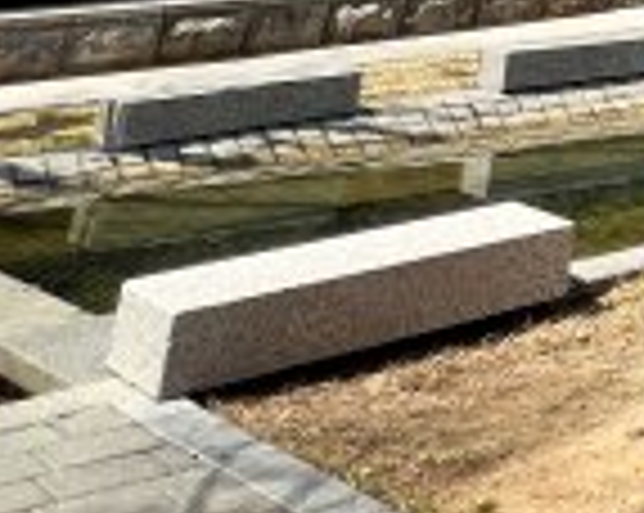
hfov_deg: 17.3
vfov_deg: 15.8
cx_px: 1356
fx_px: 1351
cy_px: -576
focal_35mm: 71
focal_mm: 1.57
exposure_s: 1/1277
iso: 32
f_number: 1.8
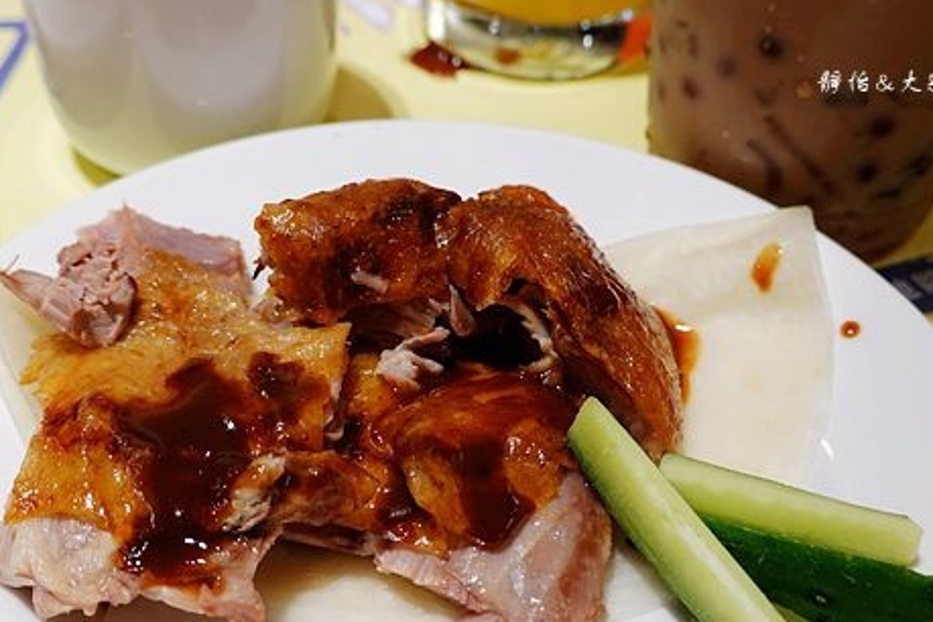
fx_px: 1322
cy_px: 367
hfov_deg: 38.8
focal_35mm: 51
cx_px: 415
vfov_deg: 26.4
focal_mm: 13.29
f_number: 3.5
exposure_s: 1/40
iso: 250
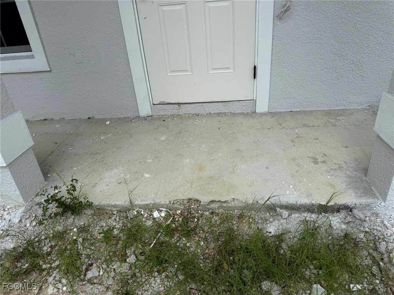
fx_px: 273
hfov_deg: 71.6
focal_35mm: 24
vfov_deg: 56.8
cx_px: 197
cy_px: 148
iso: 80
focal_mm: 6.76
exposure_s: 1/6173
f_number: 1.78
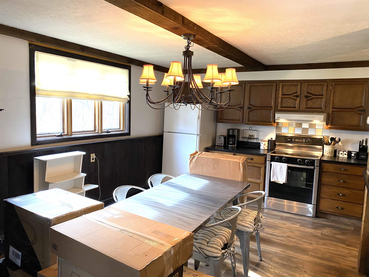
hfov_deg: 67.3
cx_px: 184
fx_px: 277
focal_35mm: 26
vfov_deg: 53.1
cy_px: 138
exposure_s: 1/60
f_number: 1.8
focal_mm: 4.25
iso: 125
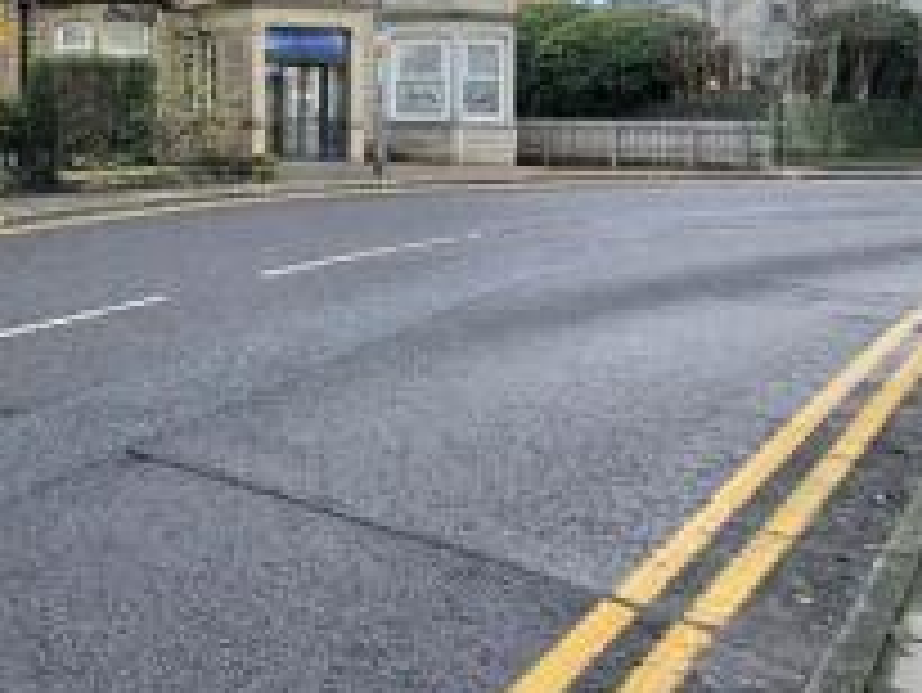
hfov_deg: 40.5
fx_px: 986
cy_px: 70
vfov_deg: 36.3
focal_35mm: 37
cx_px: -92
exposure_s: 1/217
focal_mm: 2.2
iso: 50
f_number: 2.2
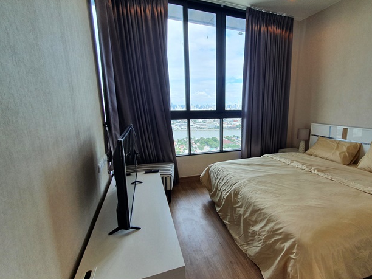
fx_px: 183
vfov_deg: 74.7
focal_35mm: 17
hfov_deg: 89.9
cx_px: 222
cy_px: 146
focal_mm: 1.8
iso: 50
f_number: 2.2
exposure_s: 1/154
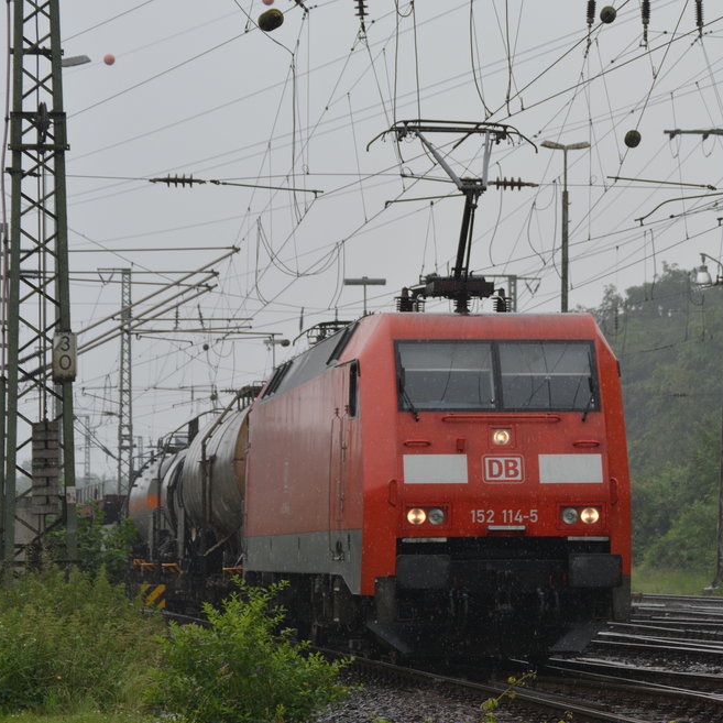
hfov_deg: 10.7
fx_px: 3852
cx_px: 617
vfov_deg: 10.7
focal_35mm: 163
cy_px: 317
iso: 250
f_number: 6.3
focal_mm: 70
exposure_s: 1/800
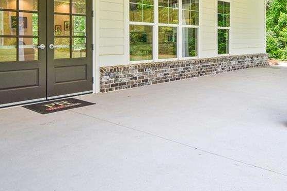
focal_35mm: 35
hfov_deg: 54.3
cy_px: 55
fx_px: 279
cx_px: 156
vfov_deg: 37.2
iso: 400
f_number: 8
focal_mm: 19
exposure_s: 1/125
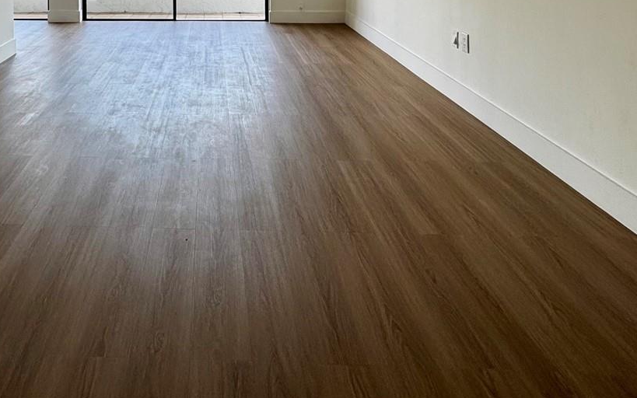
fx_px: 503
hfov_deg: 62.2
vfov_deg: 35.2
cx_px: 189
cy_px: -65
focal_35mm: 29
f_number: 2.2
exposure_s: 1/128
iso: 40
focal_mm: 2.22
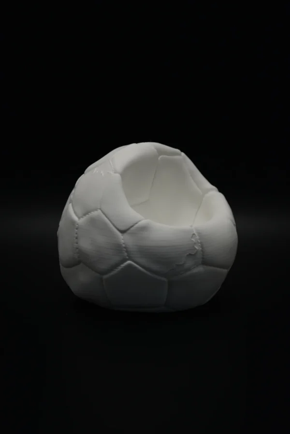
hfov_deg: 22.7
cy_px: 217
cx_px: 145
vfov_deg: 33.4
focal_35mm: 60
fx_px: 724
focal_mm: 40
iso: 400
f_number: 5.6
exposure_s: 1/125
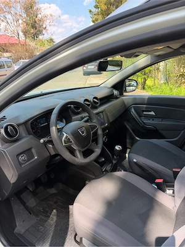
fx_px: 171
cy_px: 124
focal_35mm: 24
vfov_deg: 71.6
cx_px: 92
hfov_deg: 56.8
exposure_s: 1/524
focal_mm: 6.76
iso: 80
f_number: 1.78
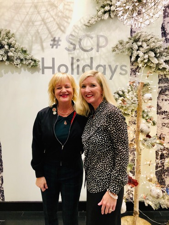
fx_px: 182
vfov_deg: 63.4
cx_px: 84
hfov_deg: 49.8
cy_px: 112
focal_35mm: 28
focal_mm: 4
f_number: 1.8
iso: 40
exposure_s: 1/15
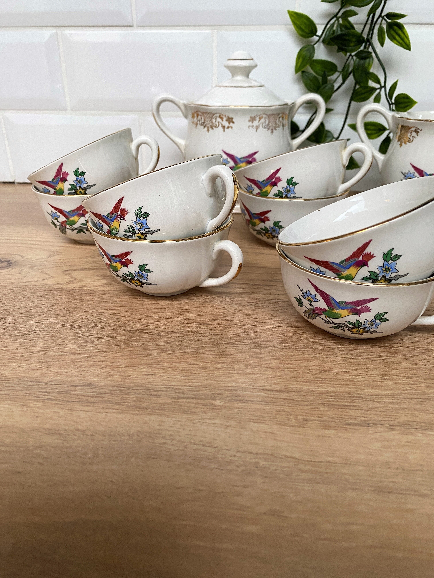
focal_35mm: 26
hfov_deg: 53.1
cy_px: 289
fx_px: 435
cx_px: 217
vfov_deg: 67.3
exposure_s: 1/50
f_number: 1.8
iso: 125
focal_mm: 4.25
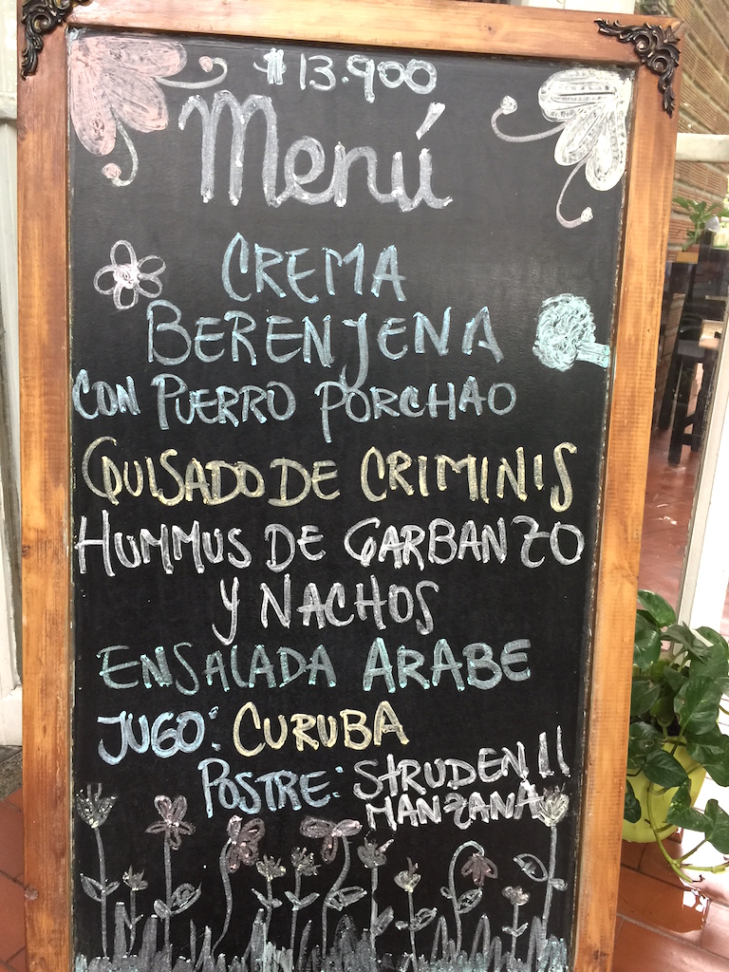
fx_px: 814
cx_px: 364
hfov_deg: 48.2
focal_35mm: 29
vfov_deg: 61.7
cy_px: 486
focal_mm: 4.15
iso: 50
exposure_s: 1/15
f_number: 2.2
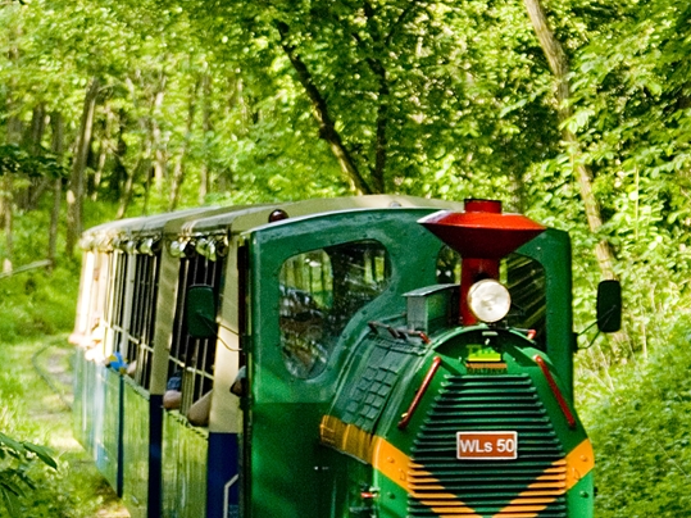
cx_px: 277
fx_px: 3832
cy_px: 433
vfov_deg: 7.7
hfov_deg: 10.3
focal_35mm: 192
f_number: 5.6
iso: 100
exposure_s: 1/125
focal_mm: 70
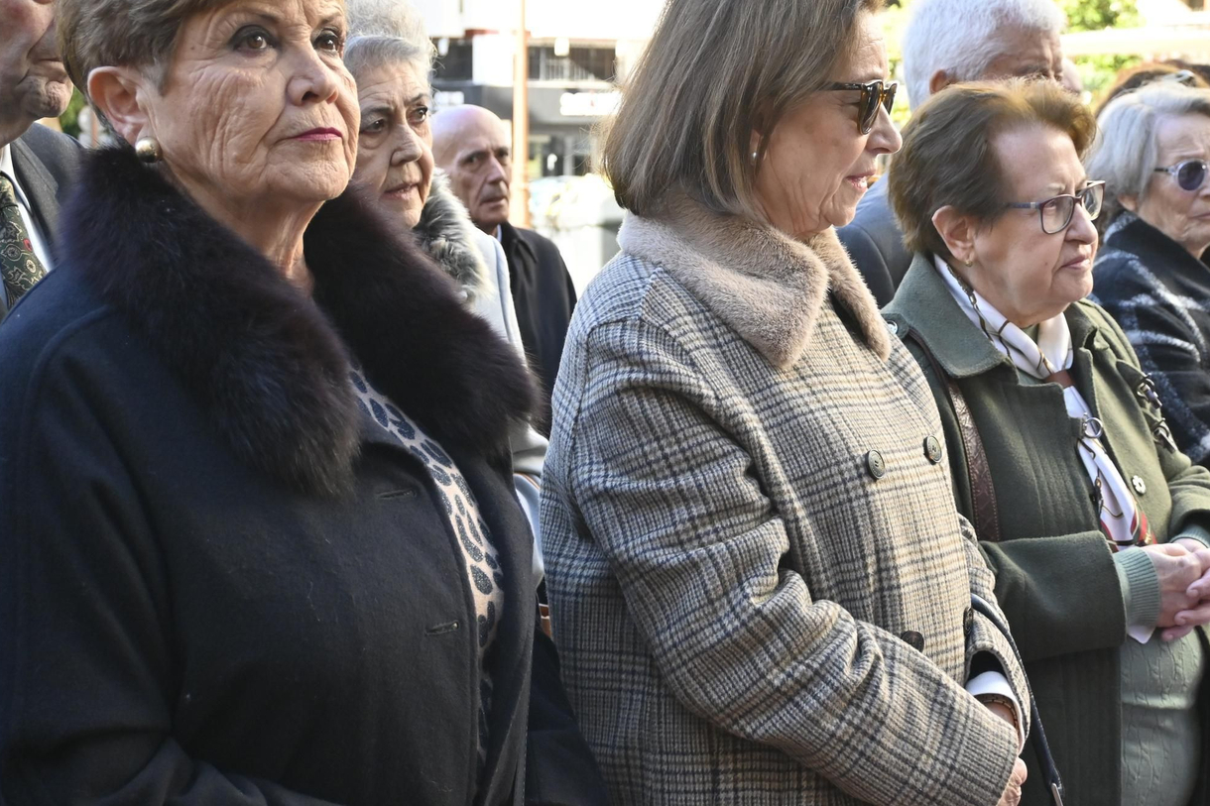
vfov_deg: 22.6
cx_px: 727
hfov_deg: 33.3
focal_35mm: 60
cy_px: 370
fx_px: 2016
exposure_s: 1/400
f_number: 4.8
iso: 800
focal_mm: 30.5
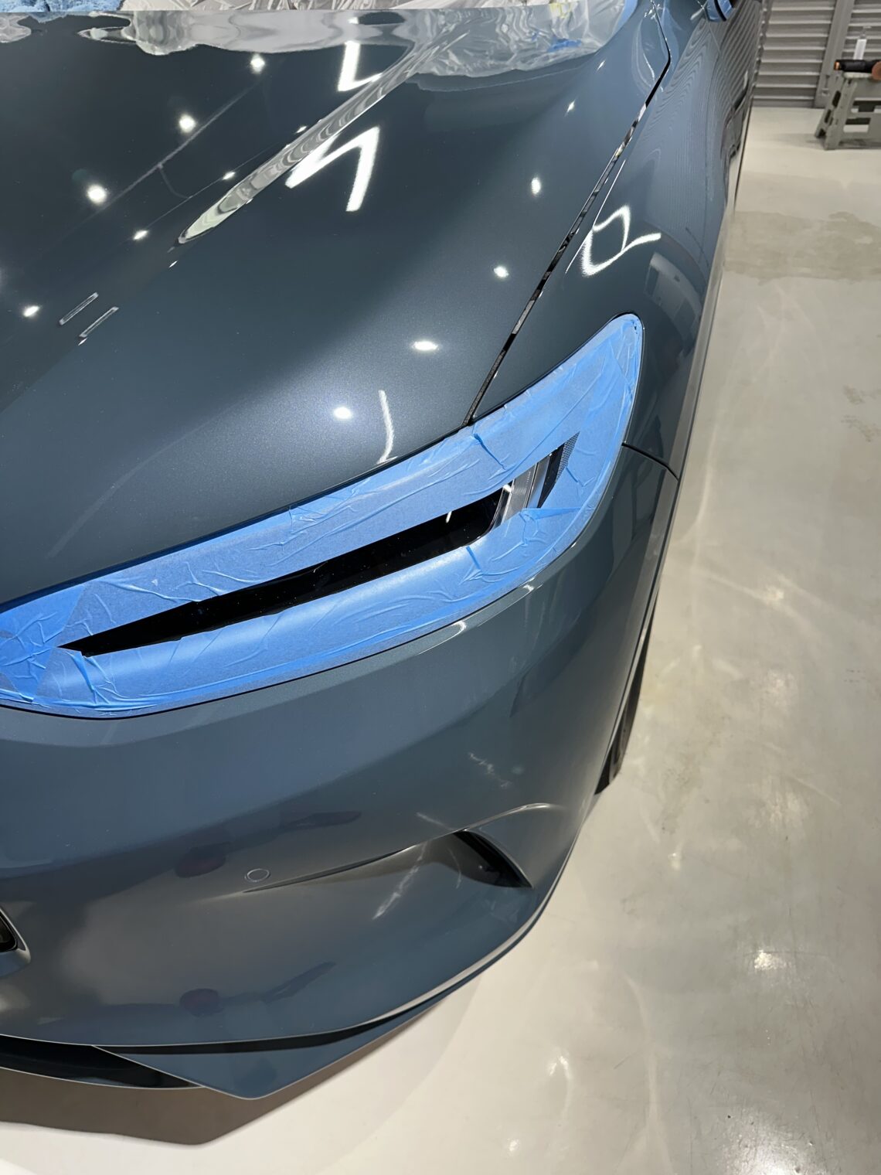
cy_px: 588
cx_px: 440
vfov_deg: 71.6
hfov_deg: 56.8
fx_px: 814
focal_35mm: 24
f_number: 1.78
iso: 100
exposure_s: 1/120
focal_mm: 6.86
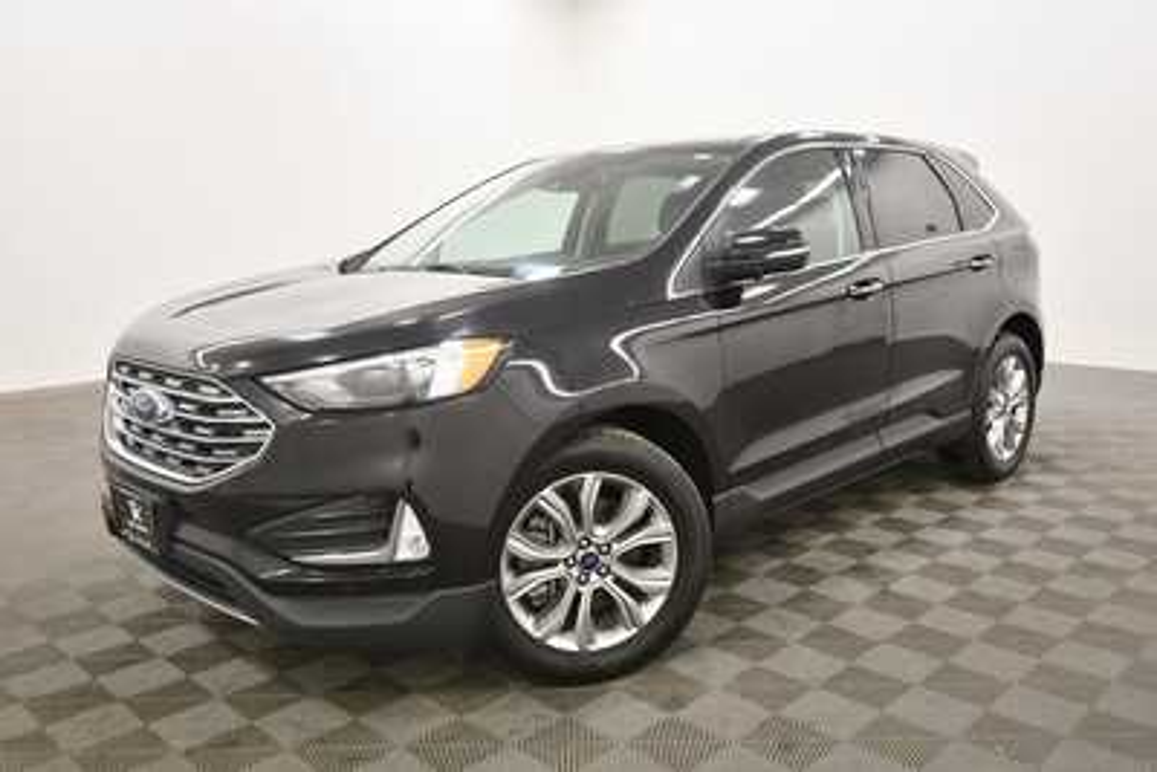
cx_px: 578
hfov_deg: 61.9
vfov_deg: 43.6
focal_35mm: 30
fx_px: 964
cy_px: 386
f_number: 5.6
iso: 1250
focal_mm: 20
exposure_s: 1/125
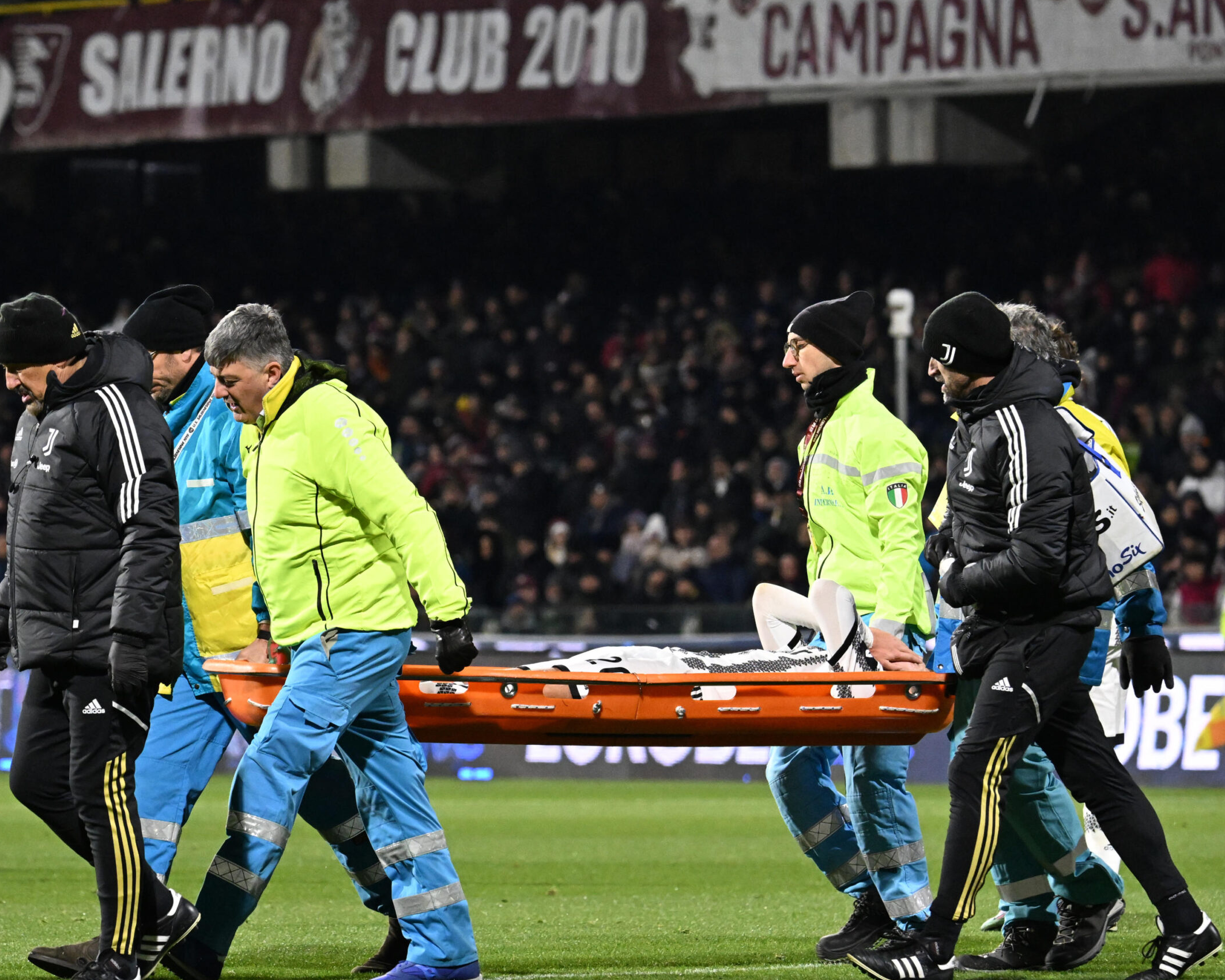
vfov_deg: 4.6
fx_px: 12291
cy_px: 490
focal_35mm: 339
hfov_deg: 5.7
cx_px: 597
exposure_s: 1/1000
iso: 5000
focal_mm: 200
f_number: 5
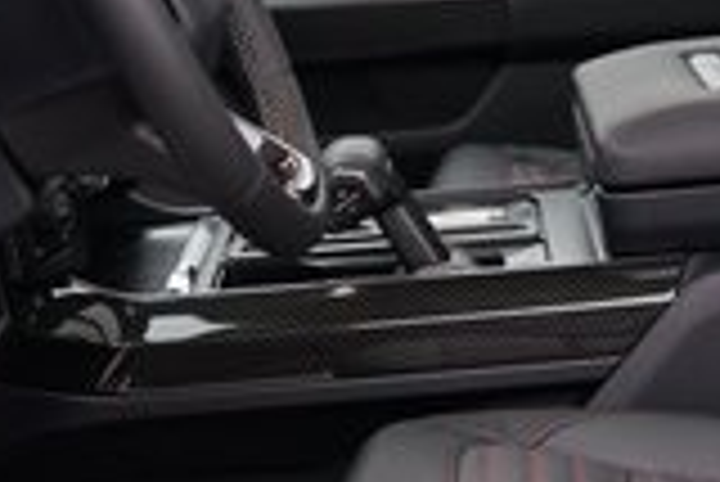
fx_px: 2242
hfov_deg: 18.2
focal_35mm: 112
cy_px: 11
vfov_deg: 12.1
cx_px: 513
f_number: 3.2
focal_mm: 28
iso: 1600
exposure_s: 1/160
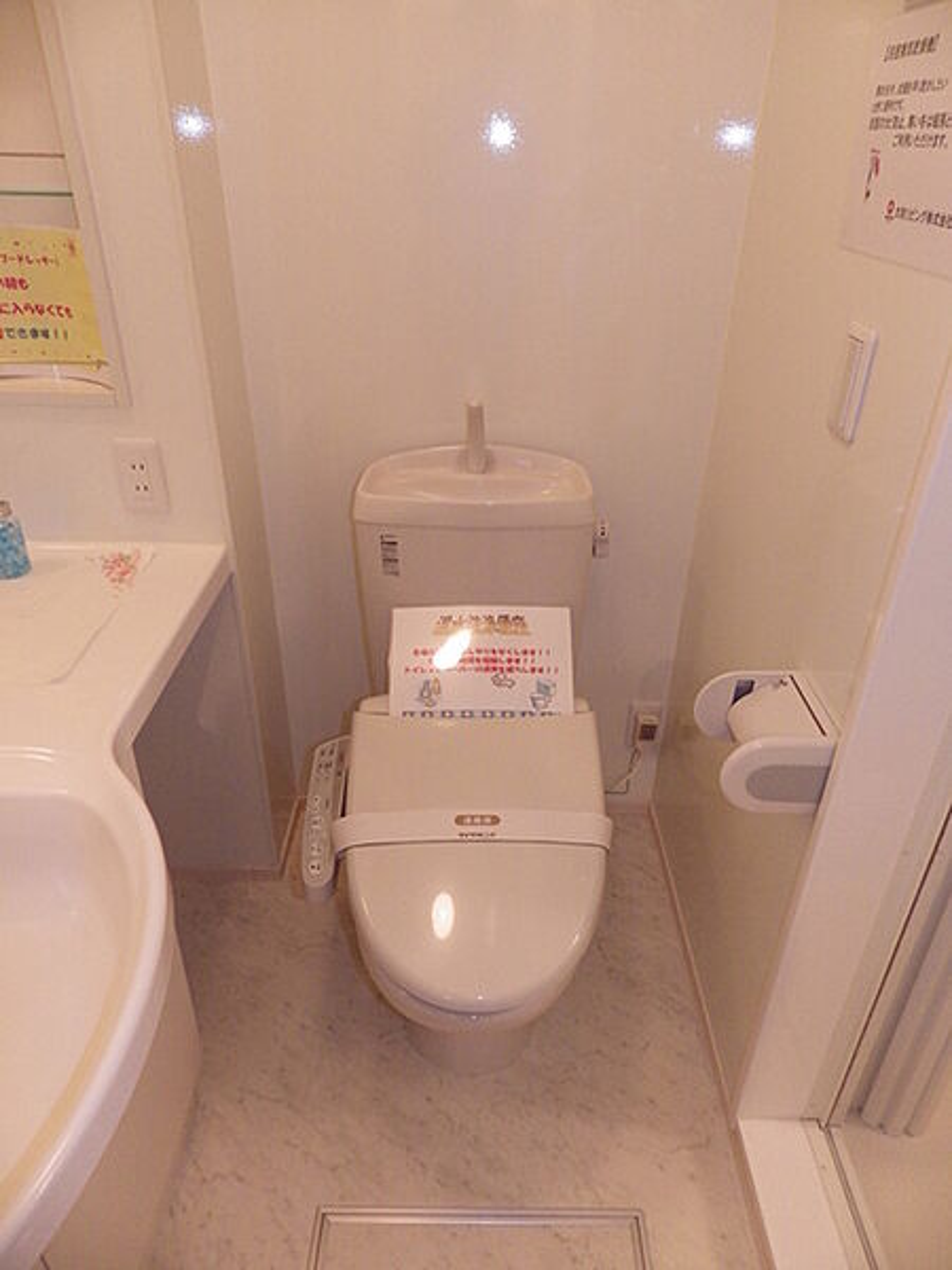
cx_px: 476
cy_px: 635
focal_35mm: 22
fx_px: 807
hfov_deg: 61.1
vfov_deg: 76.4
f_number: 3.1
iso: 320
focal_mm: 4
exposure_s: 1/45
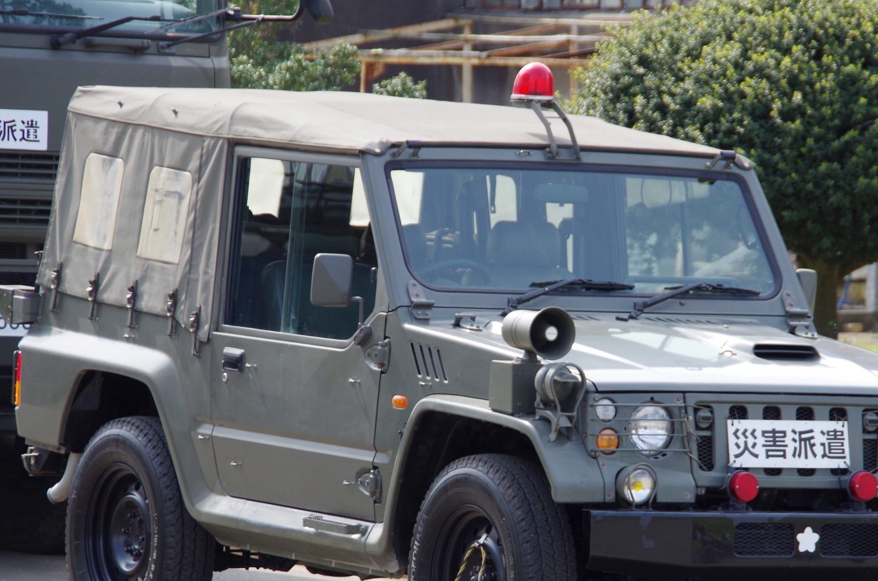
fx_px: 7300
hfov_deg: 6.9
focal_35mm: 300
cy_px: 384
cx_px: 551
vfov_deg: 4.6
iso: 200
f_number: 5.6
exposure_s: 1/200
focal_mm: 130
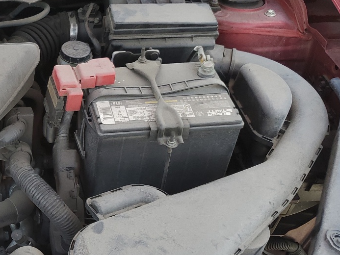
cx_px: -37
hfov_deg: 29.0
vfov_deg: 24.3
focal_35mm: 60
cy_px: 172
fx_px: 589
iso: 50
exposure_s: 1/417
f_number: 1.5
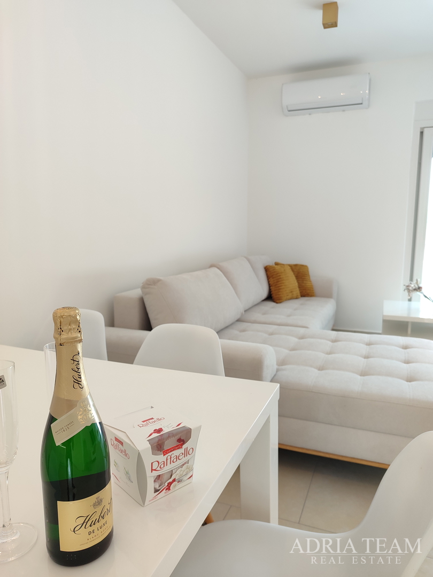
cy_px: 288
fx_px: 417
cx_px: 216
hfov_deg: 54.9
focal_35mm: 25
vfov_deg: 69.4
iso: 243
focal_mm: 5.95
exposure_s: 1/100
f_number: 1.89
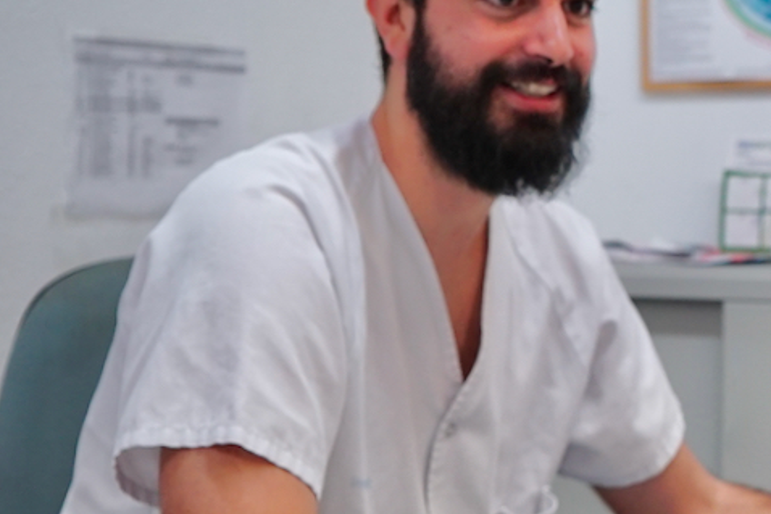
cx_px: 995
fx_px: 1949
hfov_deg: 20.5
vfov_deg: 15.0
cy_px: 243
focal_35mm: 91
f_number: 4
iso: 1250
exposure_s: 1/160
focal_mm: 34
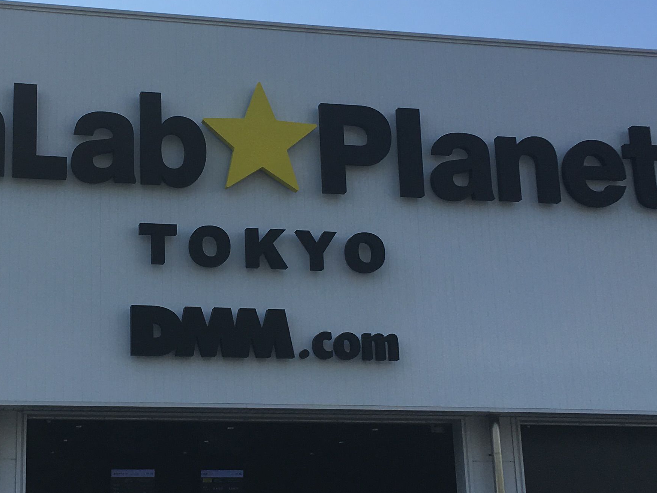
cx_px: 183
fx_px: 1272
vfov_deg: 21.9
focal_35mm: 67
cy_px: 275
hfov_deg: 28.6
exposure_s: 1/1832
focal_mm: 4.15
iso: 25
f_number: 2.2
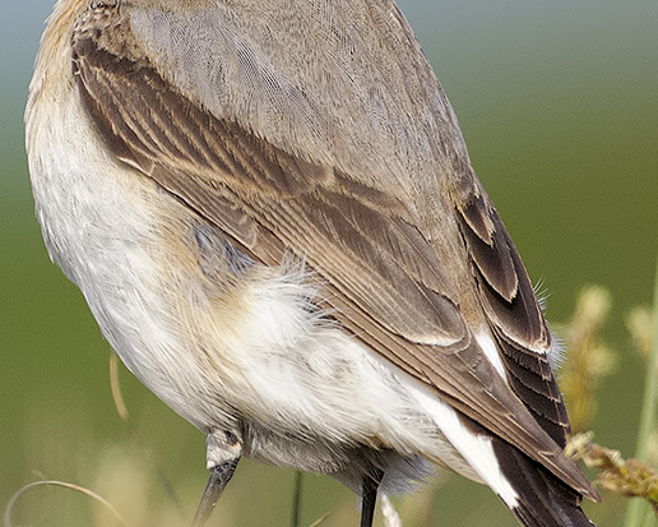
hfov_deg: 0.7
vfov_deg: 0.6
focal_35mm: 2592
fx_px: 50487
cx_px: -150
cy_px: 191
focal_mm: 500
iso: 640
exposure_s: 1/1600
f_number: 6.3
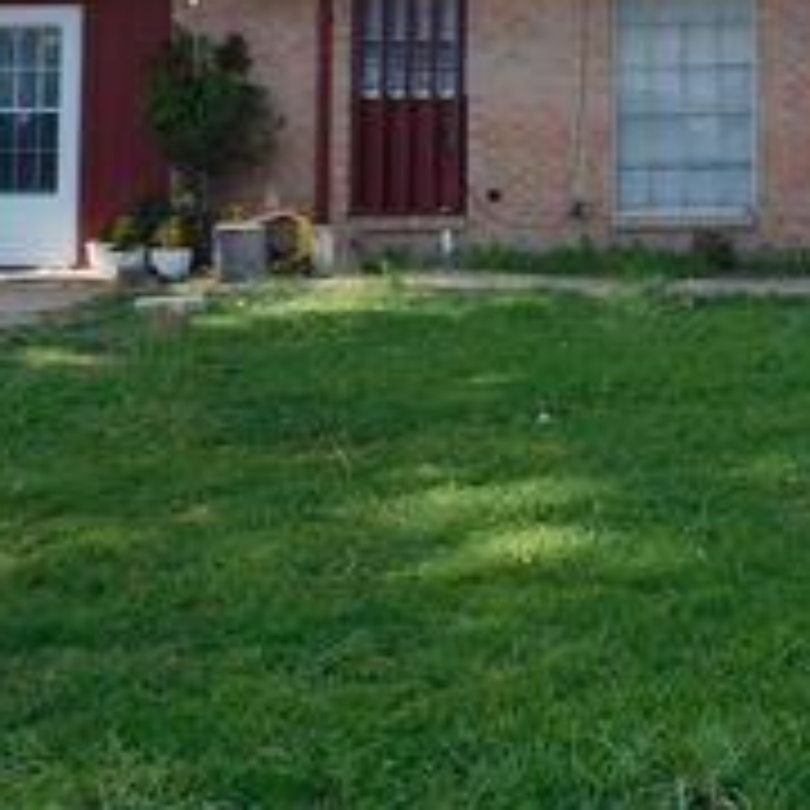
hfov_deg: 27.5
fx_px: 1562
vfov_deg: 27.9
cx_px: 792
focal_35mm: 59
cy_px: 74
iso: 125
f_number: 3.3
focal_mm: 4.3
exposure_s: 1/500
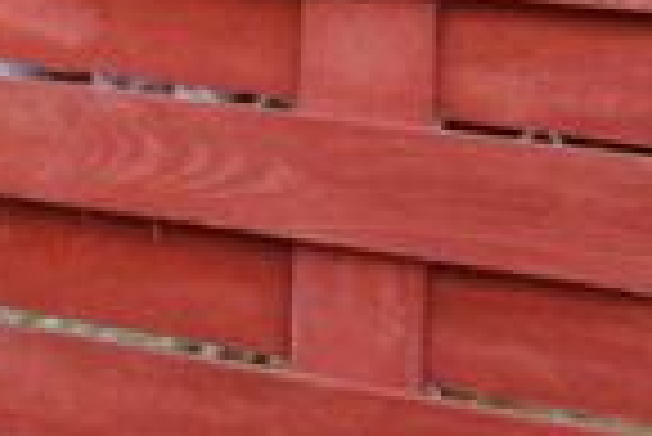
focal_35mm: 143
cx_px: -692
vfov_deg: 9.2
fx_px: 2594
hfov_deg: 12.5
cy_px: -303
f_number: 3.8
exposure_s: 1/30
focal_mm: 23
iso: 320
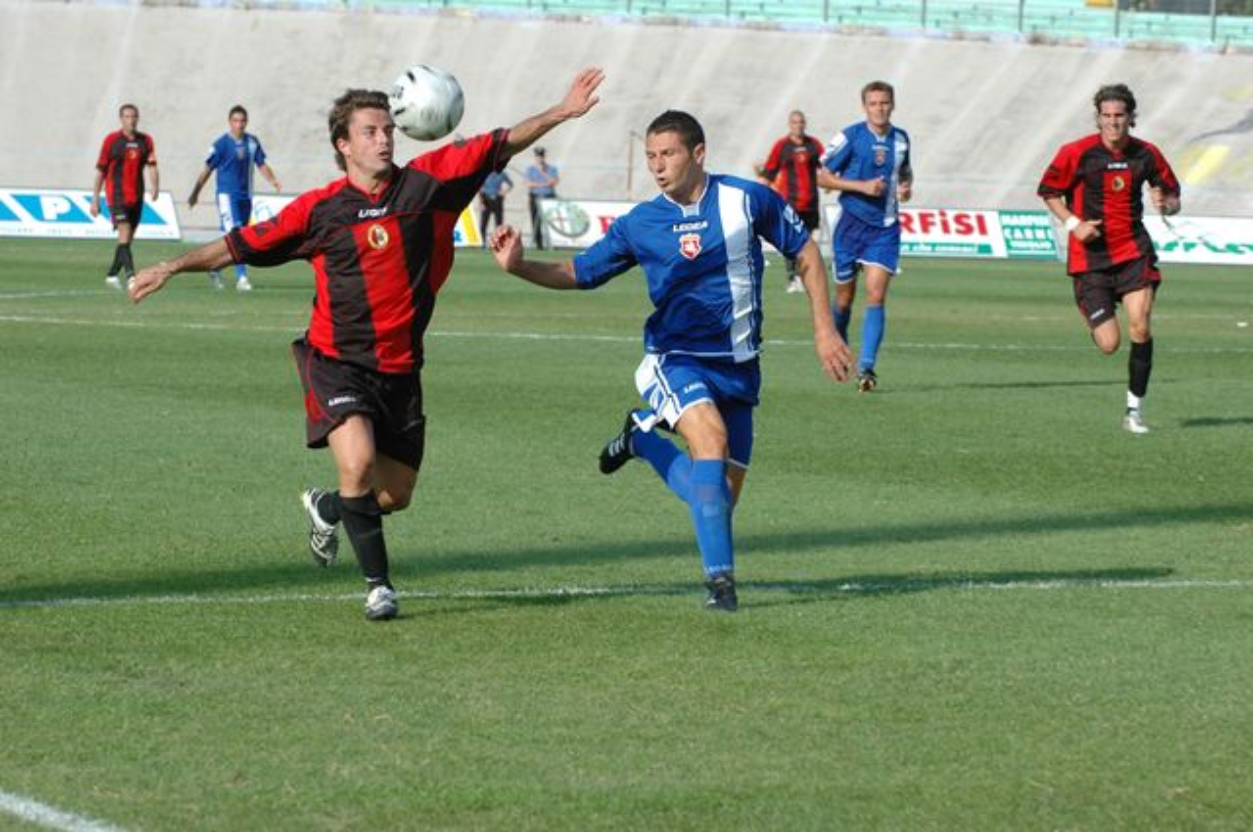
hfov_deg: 9.2
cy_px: 416
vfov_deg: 6.1
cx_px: 626
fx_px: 7821
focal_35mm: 225
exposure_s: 1/400
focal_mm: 150
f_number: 8
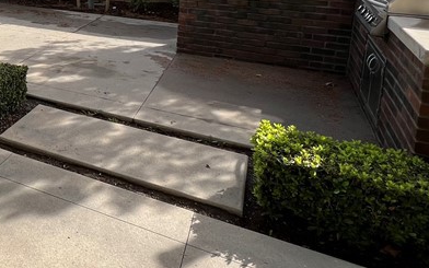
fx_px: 421
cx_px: -25
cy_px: -21
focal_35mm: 36
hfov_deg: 43.8
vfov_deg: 31.6
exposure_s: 1/704
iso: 32
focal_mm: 1.57
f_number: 1.8
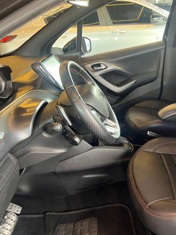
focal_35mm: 35
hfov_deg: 39.0
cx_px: 142
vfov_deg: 52.7
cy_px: 118
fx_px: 238
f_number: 1.5
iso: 320
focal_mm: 5.7
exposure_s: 1/60
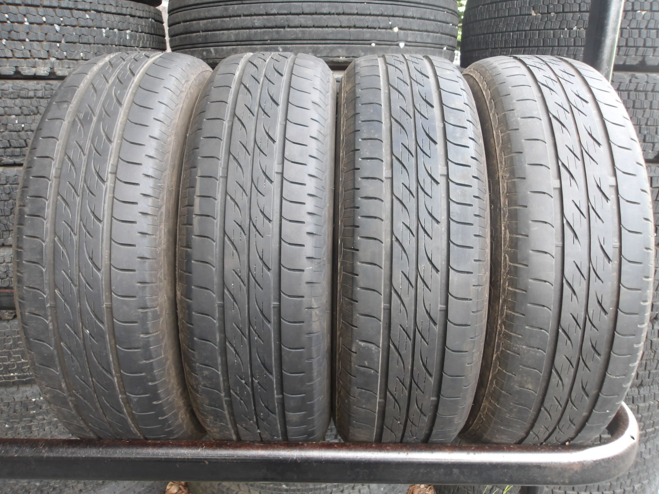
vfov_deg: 51.4
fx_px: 514
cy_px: 247
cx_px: 330
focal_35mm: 27
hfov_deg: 65.3
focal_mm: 4.9
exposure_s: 1/36
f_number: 3
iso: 100
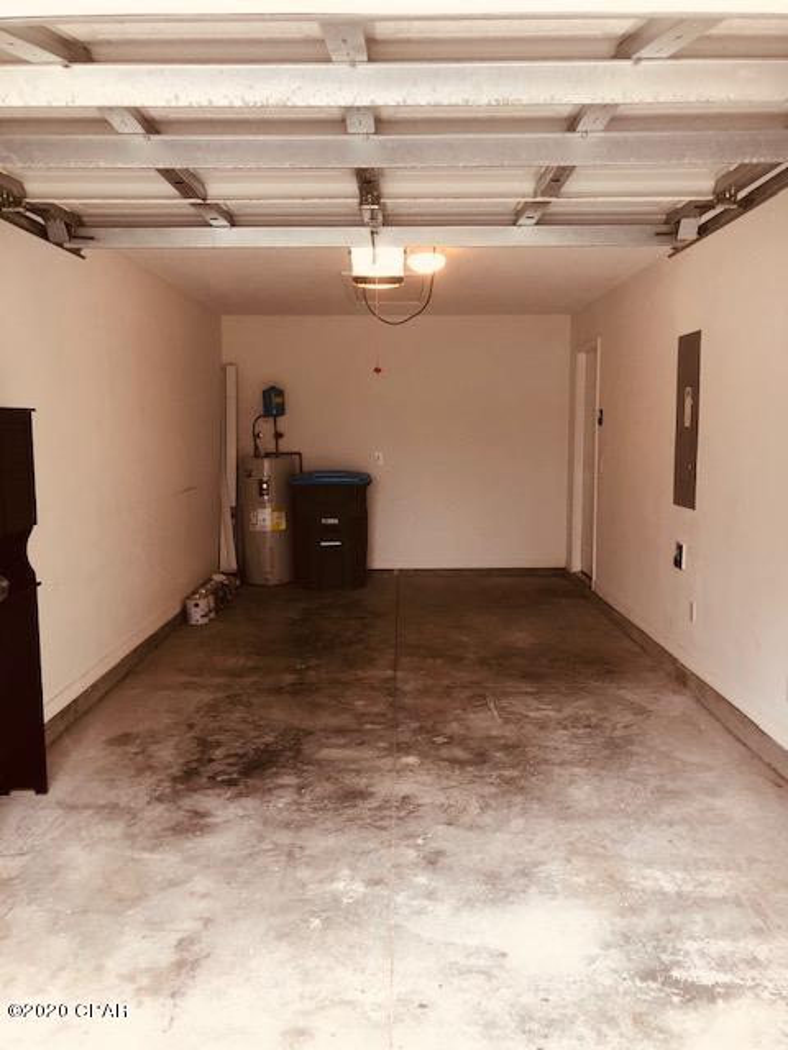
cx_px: 394
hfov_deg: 49.7
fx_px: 850
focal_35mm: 28
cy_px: 525
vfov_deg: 63.4
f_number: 1.8
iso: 20
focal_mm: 3.99
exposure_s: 1/30
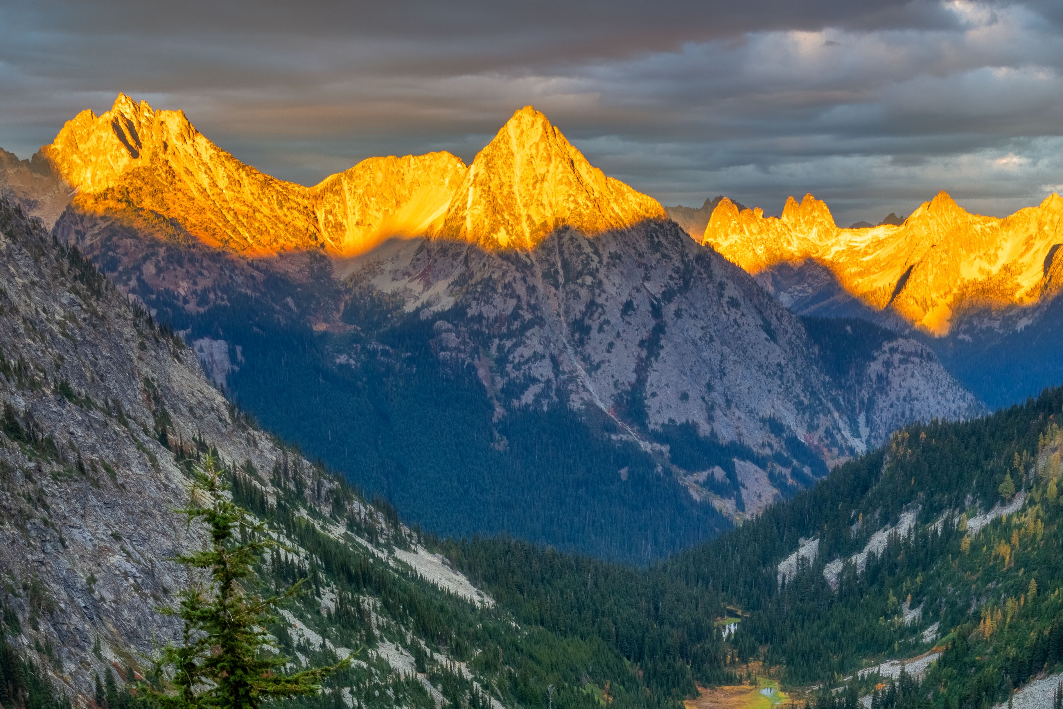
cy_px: 997
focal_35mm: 52
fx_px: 1535
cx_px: 652
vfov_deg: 22.4
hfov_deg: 38.0
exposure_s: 1/100
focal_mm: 24
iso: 400
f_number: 16
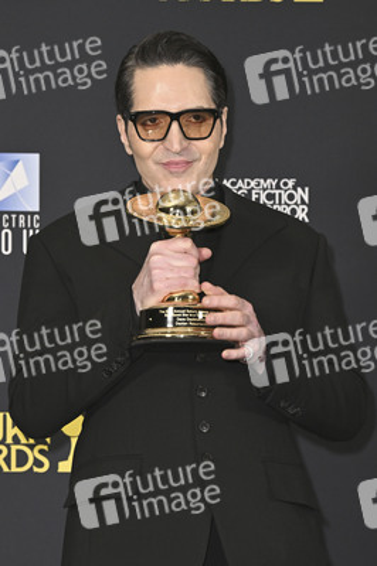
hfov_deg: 16.0
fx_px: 1337
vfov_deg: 23.9
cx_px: 188
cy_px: 283
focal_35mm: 85
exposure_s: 1/320
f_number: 5.6
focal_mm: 85
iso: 2000
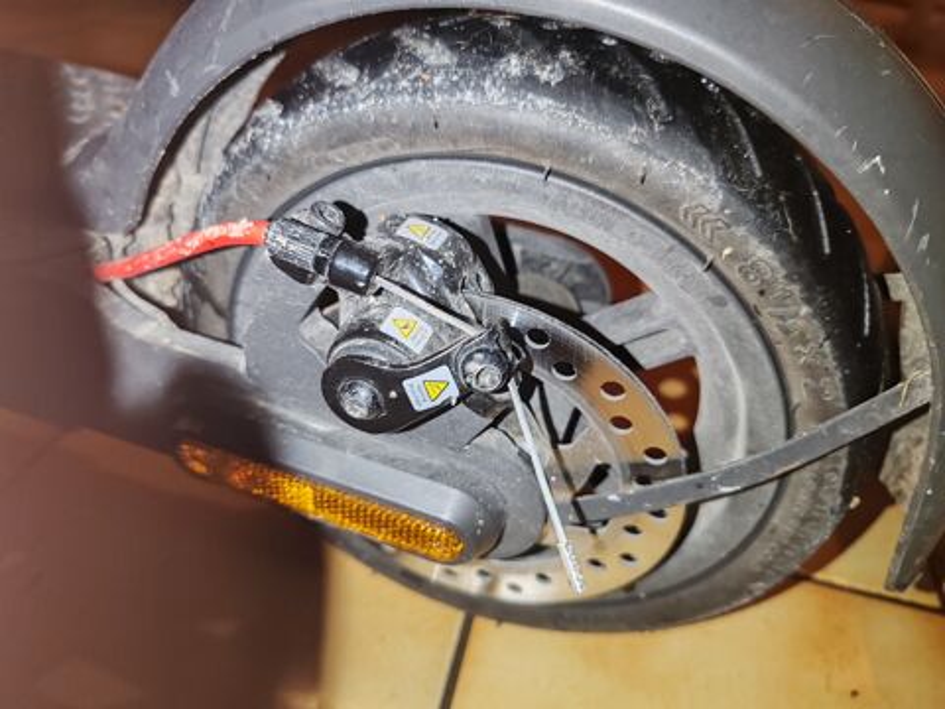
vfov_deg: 51.4
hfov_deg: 65.3
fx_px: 737
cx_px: 472
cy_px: 354
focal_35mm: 27
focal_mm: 6.12
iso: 1000
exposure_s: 1/50
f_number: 1.9
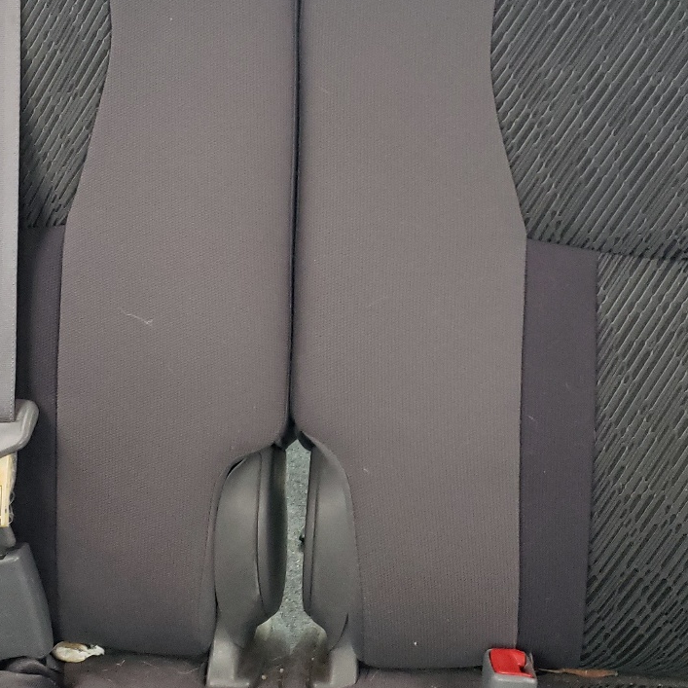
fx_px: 1169
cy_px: 221
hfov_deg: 32.8
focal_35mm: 52
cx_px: 338
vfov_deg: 32.5
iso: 332
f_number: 1.5
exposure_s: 1/60.2
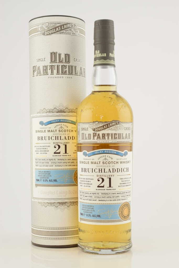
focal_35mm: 60
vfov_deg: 33.4
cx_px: 90
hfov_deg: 22.6
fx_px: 447
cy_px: 134
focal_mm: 40
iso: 100
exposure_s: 1/15
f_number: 10
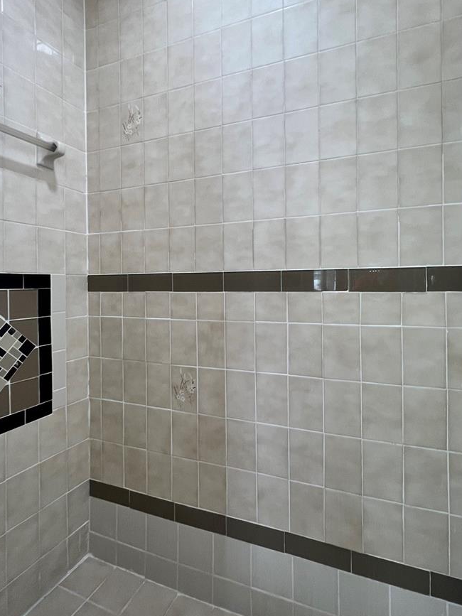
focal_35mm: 18
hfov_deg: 71.4
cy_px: 286
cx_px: 254
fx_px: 320
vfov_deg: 87.6
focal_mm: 1.57
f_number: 1.8
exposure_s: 1/120
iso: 160
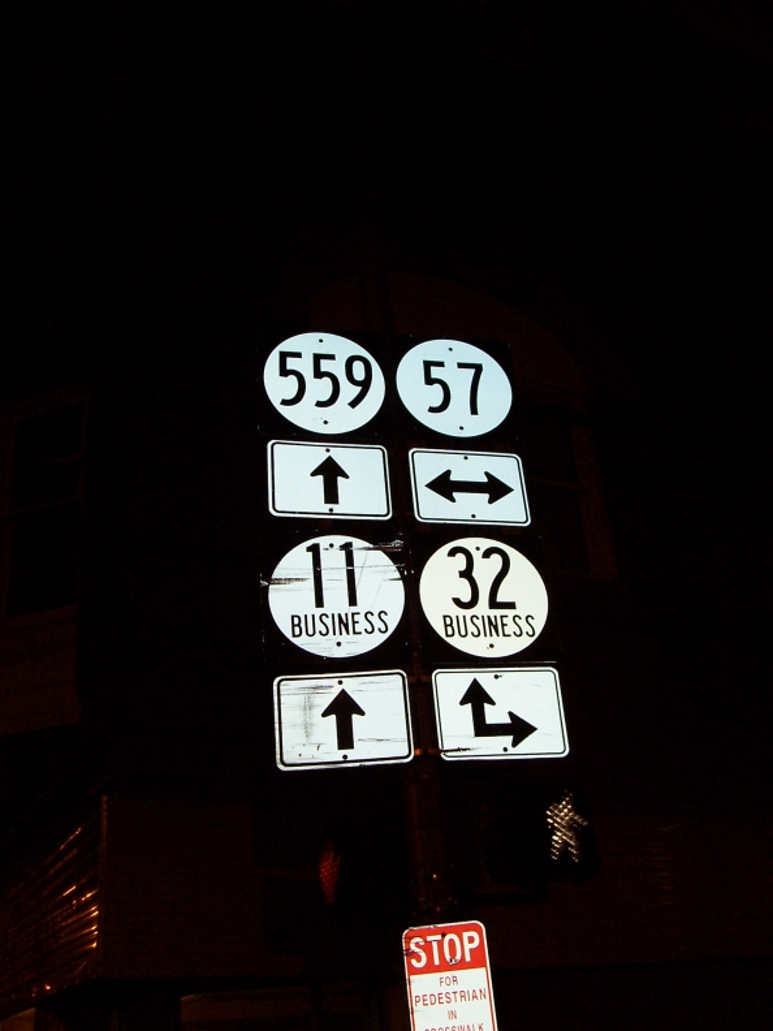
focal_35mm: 37
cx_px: 386
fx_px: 1102
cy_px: 516
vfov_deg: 50.1
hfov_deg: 38.7
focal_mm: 5.6
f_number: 2.8
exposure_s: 1/60
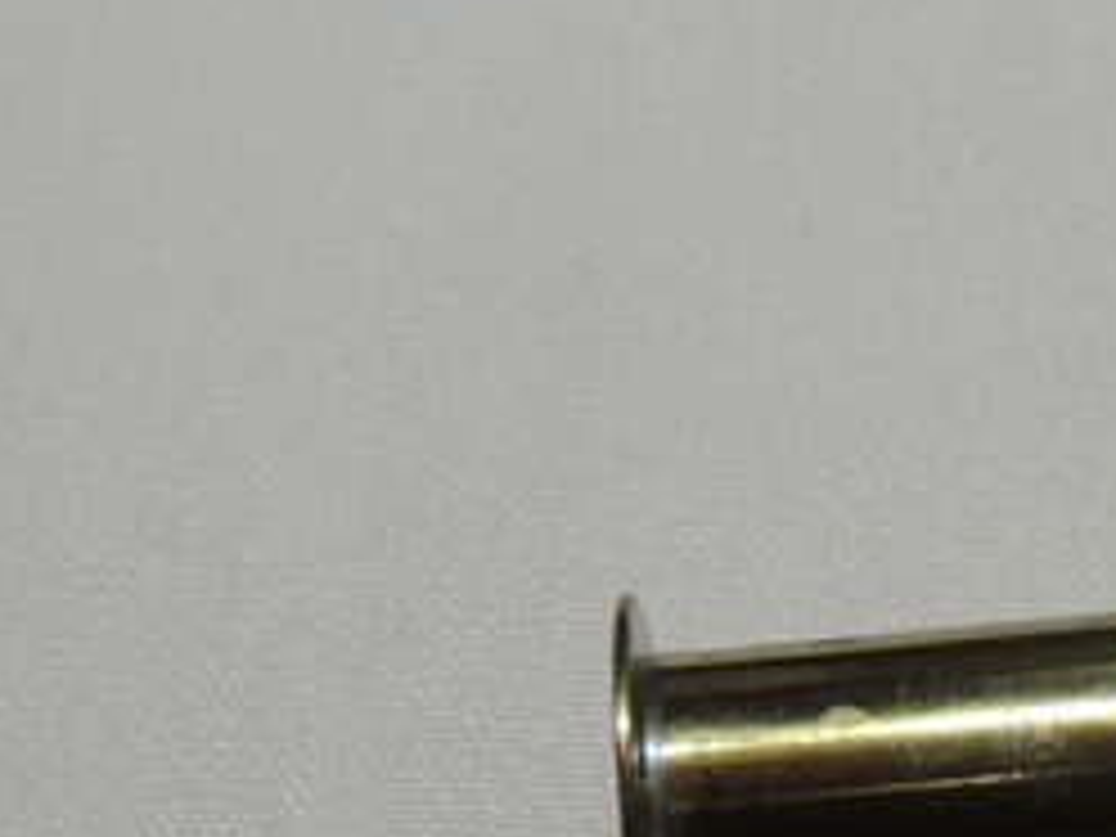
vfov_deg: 16.4
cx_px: 1375
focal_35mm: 89
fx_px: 2869
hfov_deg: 20.4
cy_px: 727
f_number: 3.3
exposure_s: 1/160
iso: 100
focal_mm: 6.2
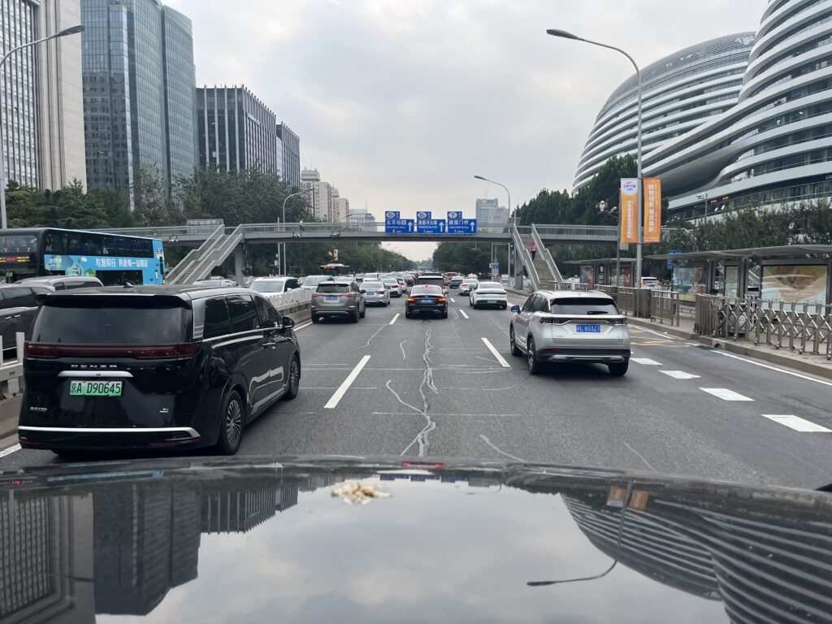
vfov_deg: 53.1
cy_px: 312
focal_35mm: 26
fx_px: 625
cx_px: 416
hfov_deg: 67.3
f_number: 1.6
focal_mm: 5.1
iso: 50
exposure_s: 1/569
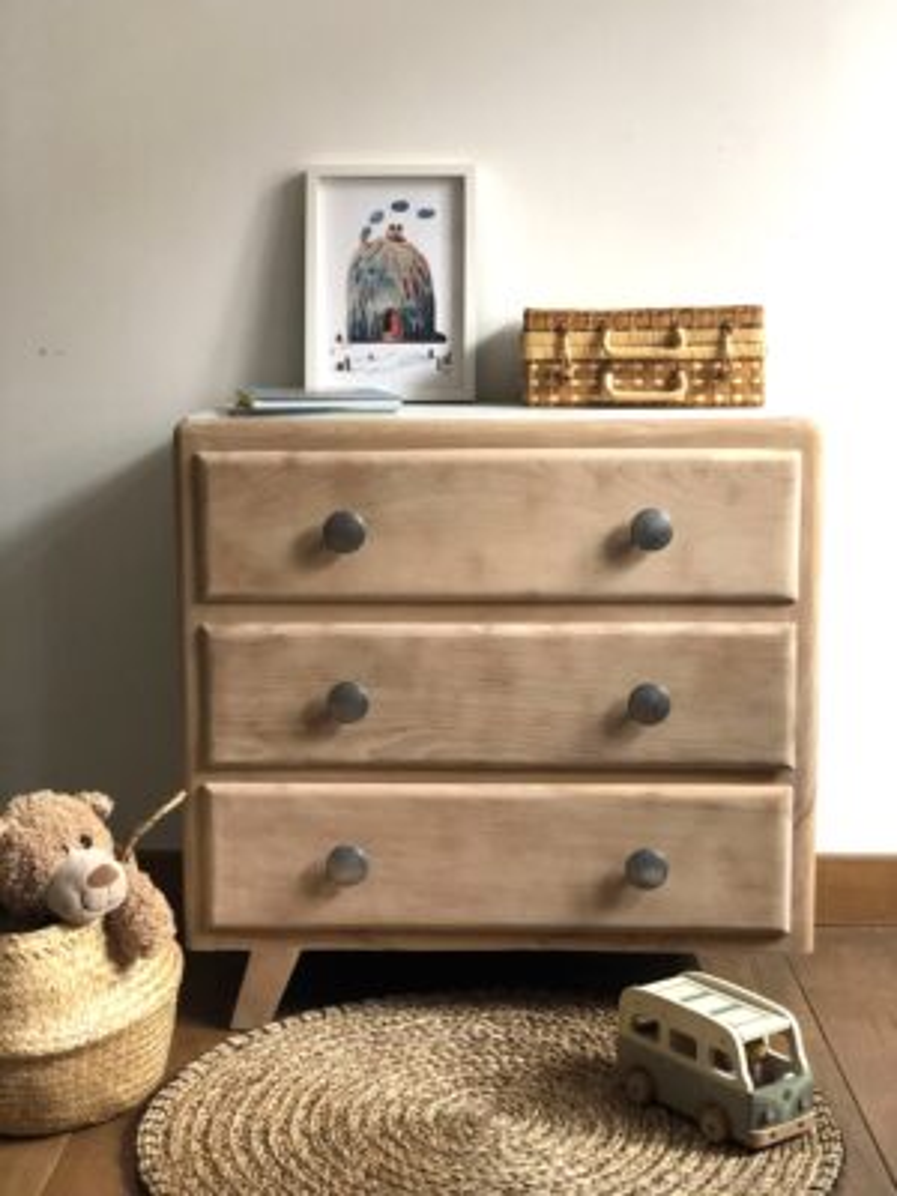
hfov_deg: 28.0
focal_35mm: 52
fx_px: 1797
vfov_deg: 36.8
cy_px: 598
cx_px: 448
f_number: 2.4
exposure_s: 1/20
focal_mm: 6
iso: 160
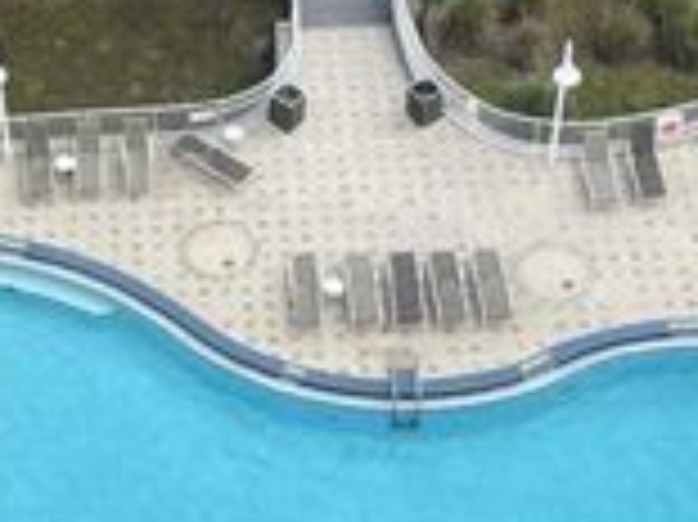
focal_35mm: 114
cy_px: 189
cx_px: 232
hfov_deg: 17.2
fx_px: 2297
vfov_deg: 13.0
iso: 32
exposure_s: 1/1739
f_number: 1.6
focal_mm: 5.1
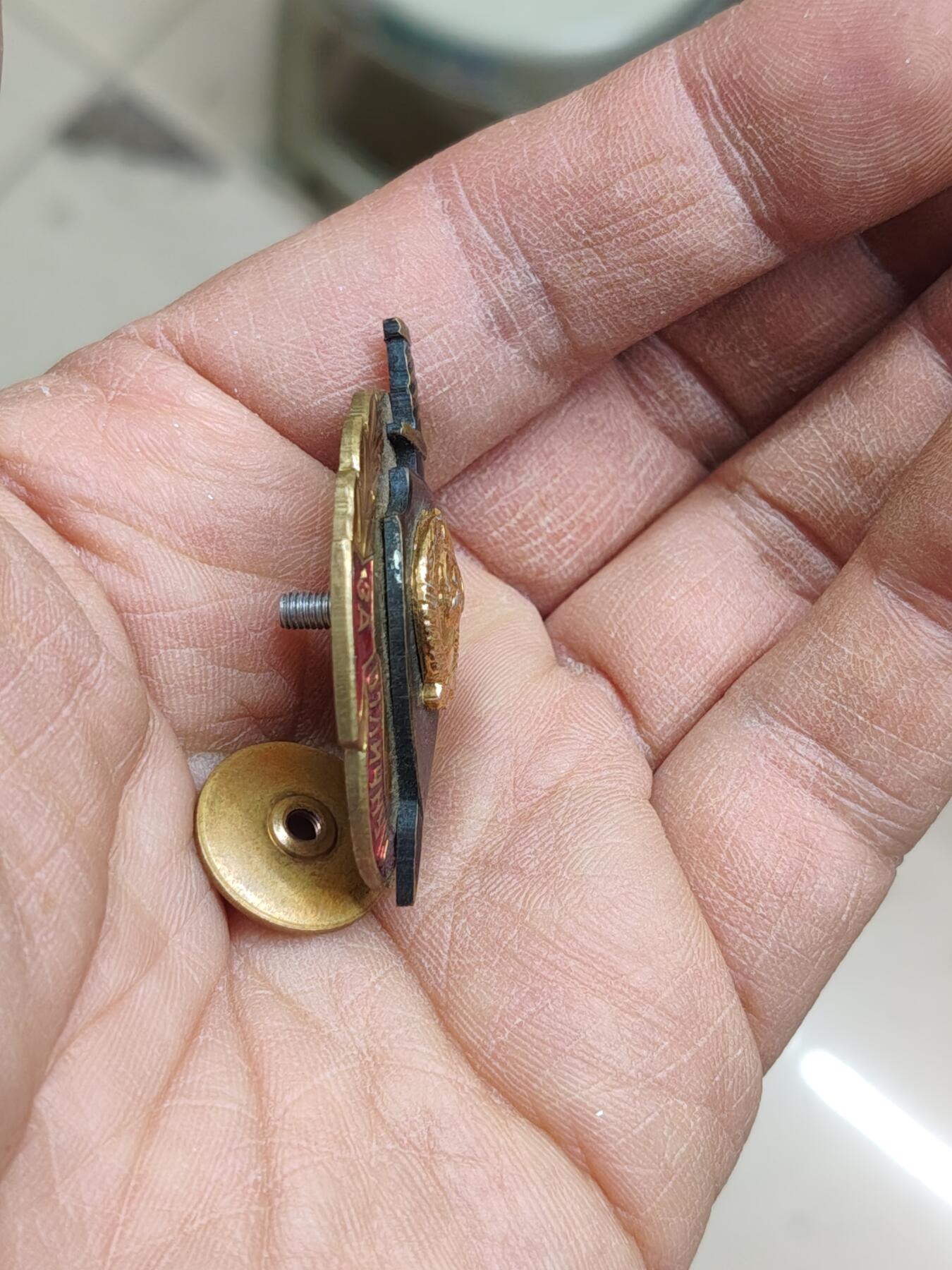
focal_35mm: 51
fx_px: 1870
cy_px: 635
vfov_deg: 37.5
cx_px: 476
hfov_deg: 28.6
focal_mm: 4.84
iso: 648
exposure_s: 1/50
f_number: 1.88
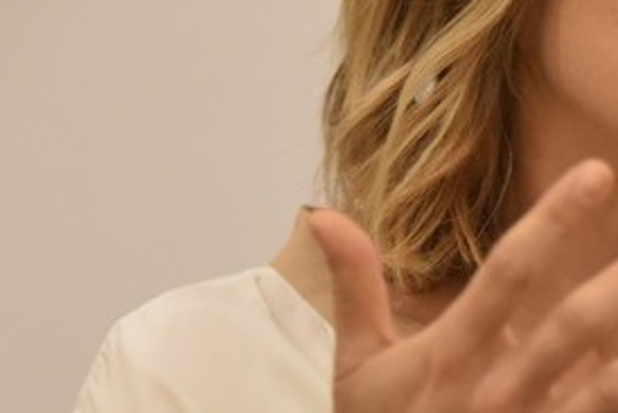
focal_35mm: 513
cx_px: 772
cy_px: 133
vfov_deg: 2.7
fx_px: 8811
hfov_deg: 4.0
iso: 3200
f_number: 2.8
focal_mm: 125
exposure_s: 1/250
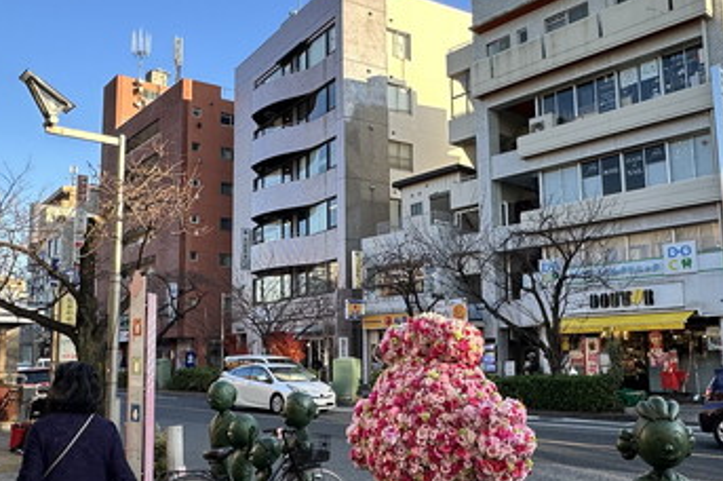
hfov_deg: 55.8
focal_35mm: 34
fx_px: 682
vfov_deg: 38.8
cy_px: 266
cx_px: 373
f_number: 2.2
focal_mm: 2.22
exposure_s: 1/410
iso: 40
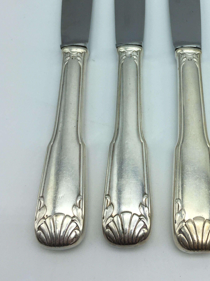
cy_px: 78
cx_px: 164
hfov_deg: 30.8
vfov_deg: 40.3
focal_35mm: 46
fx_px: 372
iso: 25
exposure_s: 1/359
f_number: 2.2
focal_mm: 4.15
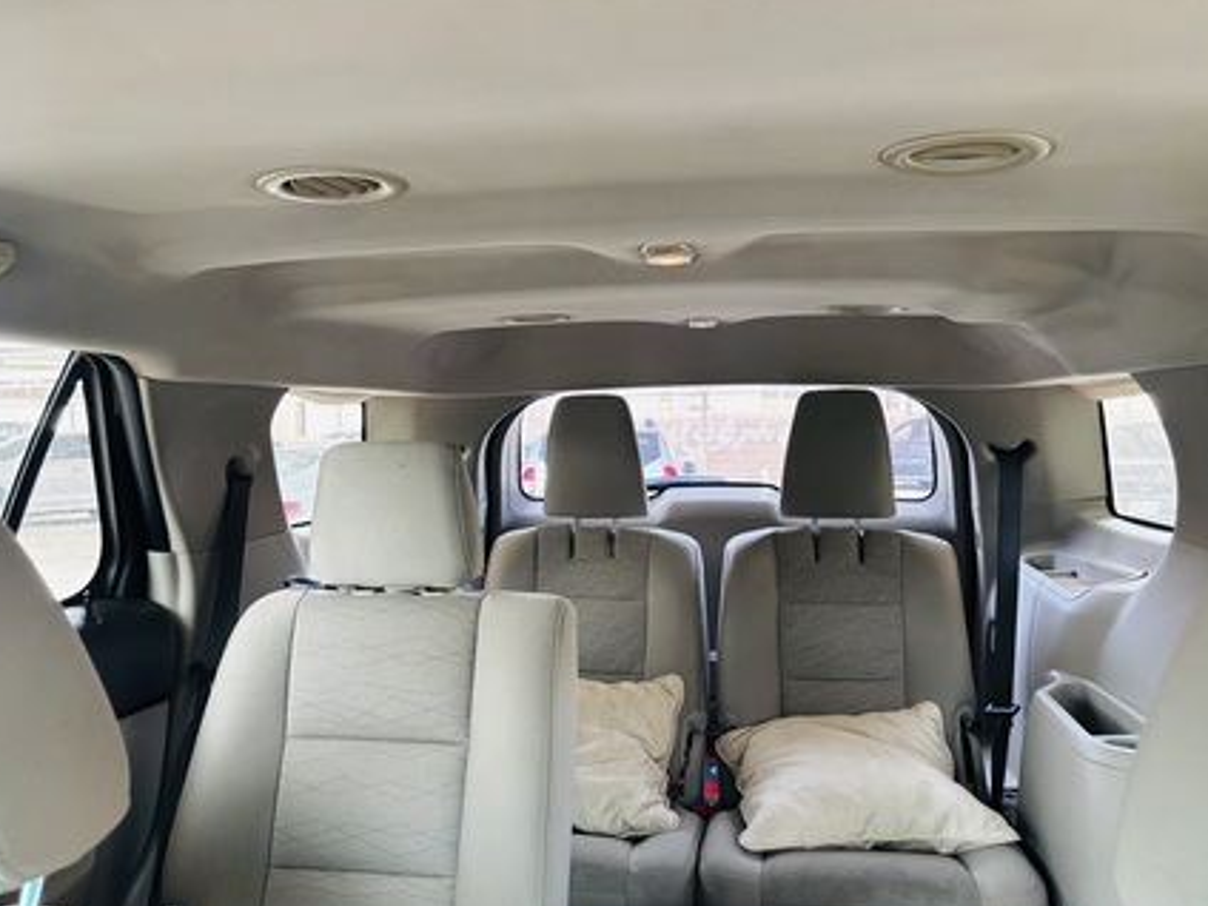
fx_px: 977
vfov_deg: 49.7
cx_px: 605
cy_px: 474
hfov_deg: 63.4
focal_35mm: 28
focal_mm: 5.96
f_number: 1.6
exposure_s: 1/109
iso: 125
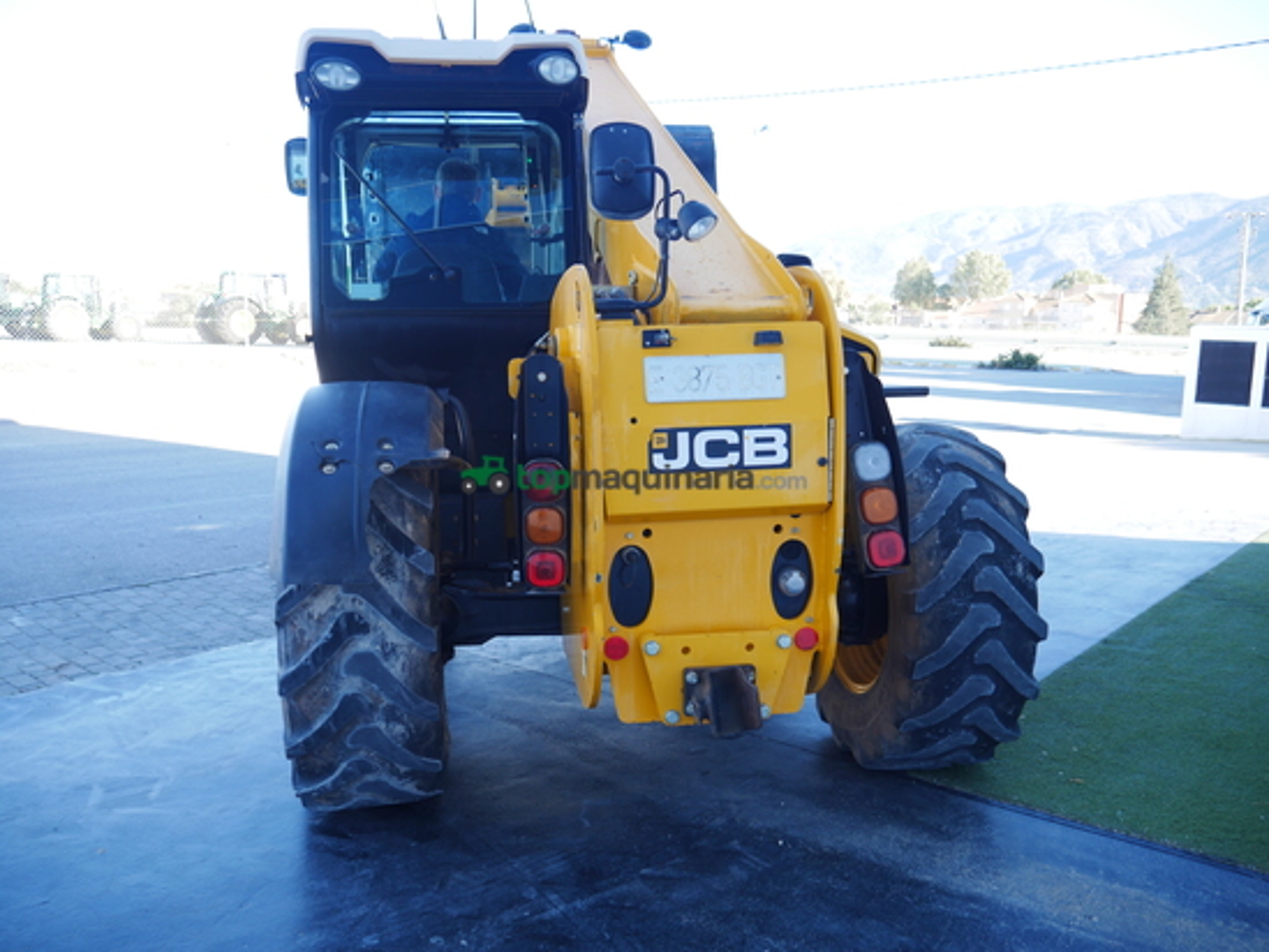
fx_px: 1100
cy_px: 476
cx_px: 634
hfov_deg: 60.0
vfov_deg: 46.8
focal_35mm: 30
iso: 200
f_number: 3.6
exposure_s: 1/200
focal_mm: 15
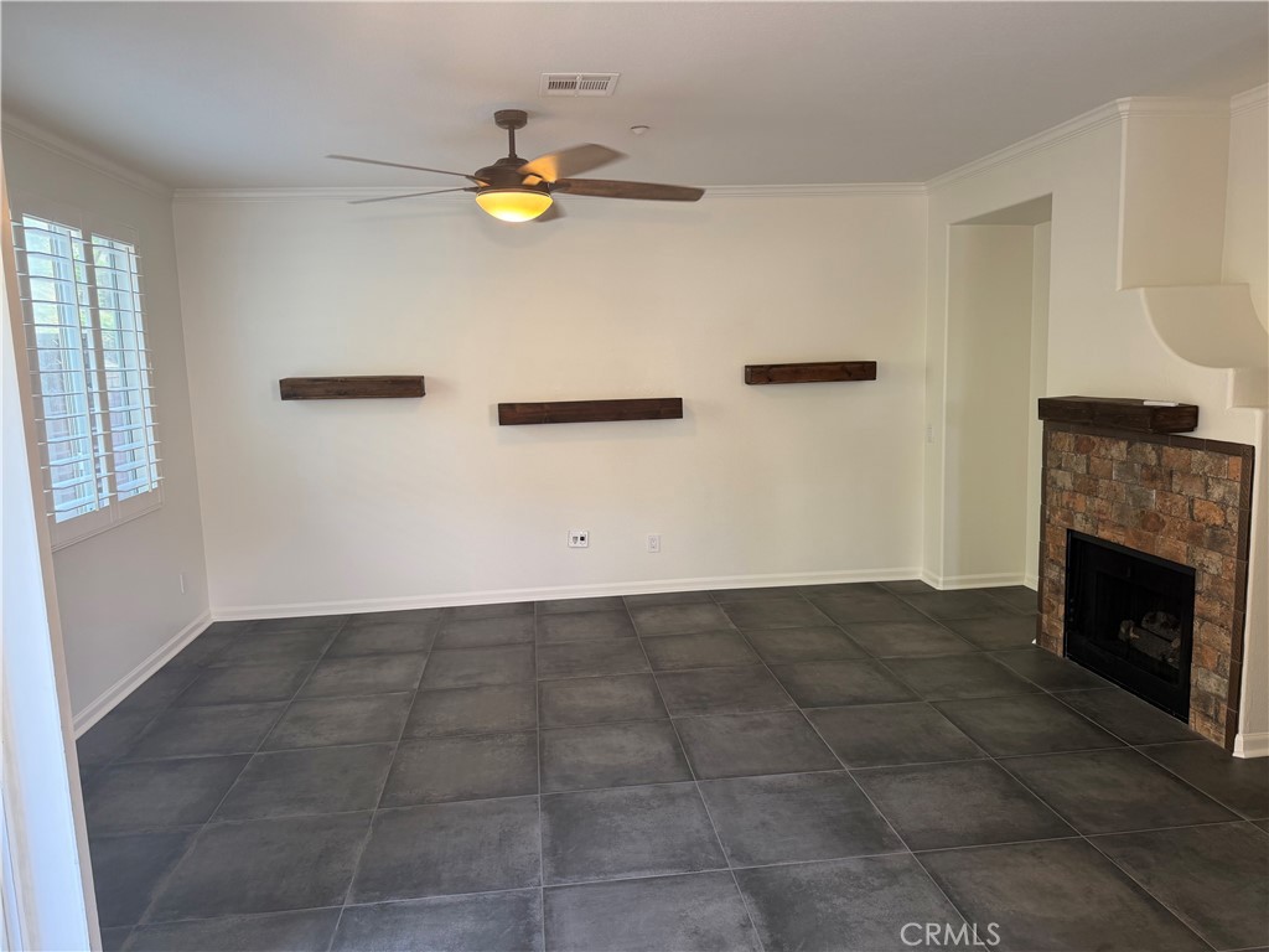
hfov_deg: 71.6
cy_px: 476
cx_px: 634
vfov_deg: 56.8
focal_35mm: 24
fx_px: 880
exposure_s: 1/120
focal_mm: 6.76
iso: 125
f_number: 1.78
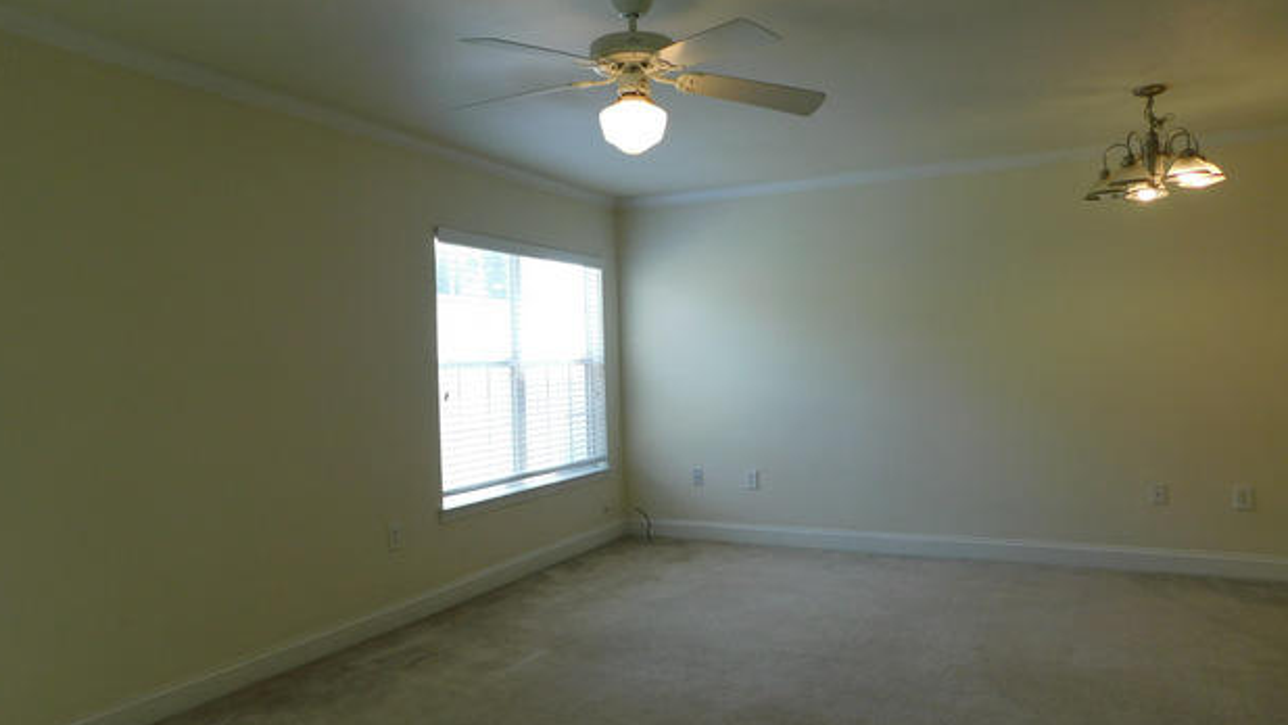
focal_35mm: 26
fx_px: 888
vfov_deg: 44.4
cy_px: 347
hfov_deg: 71.9
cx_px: 639
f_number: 3
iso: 125
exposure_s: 1/100
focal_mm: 4
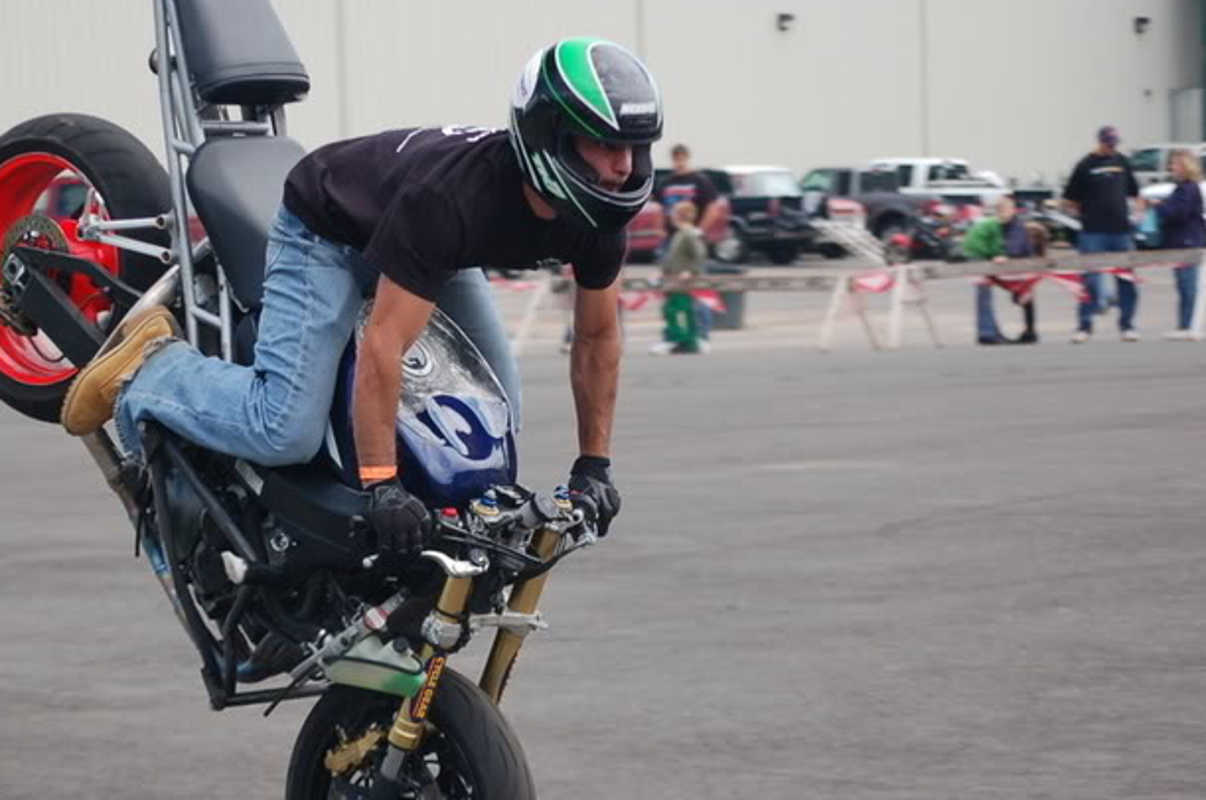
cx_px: 520
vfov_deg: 8.7
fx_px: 5250
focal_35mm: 157
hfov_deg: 13.1
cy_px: 375
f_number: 5
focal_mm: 80
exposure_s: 1/400
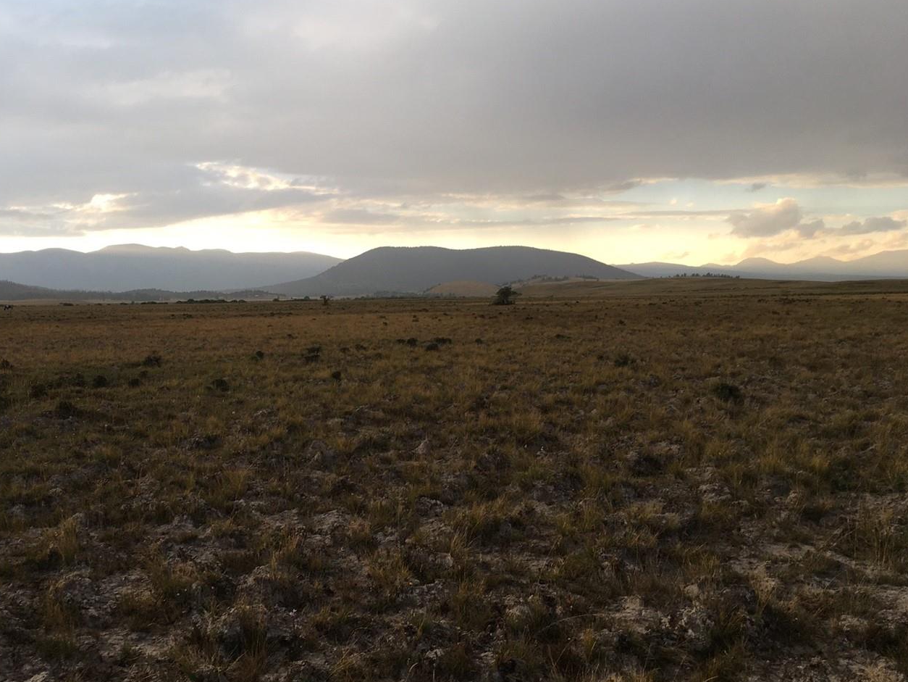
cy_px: 380
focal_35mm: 37
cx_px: 337
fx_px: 971
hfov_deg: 49.6
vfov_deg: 38.6
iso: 25
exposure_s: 1/125
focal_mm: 4.15
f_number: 2.2
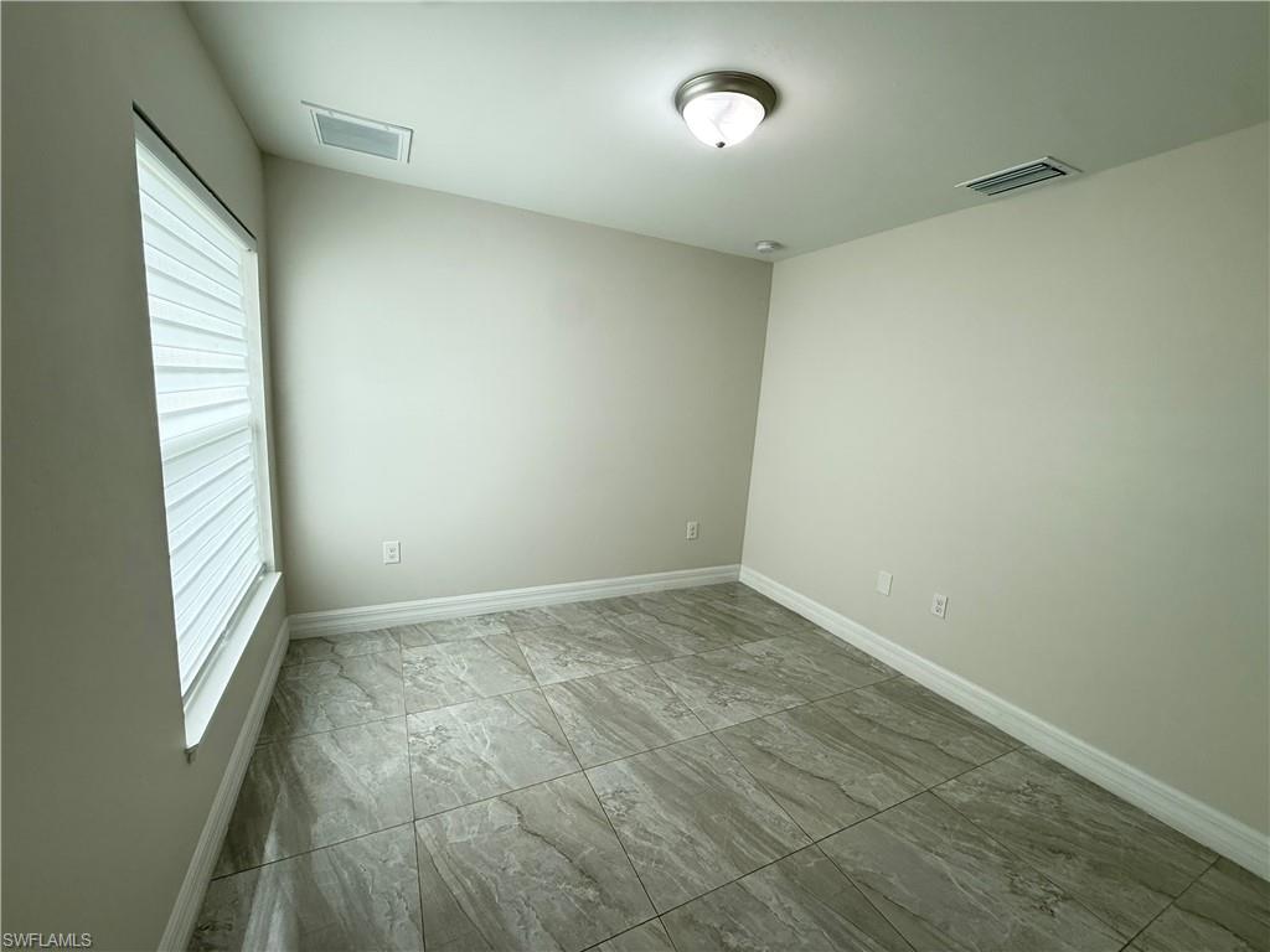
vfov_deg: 85.7
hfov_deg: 102.1
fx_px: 514
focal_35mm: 14
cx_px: 635
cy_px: 476
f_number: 2.2
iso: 200
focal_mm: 2.22
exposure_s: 1/120
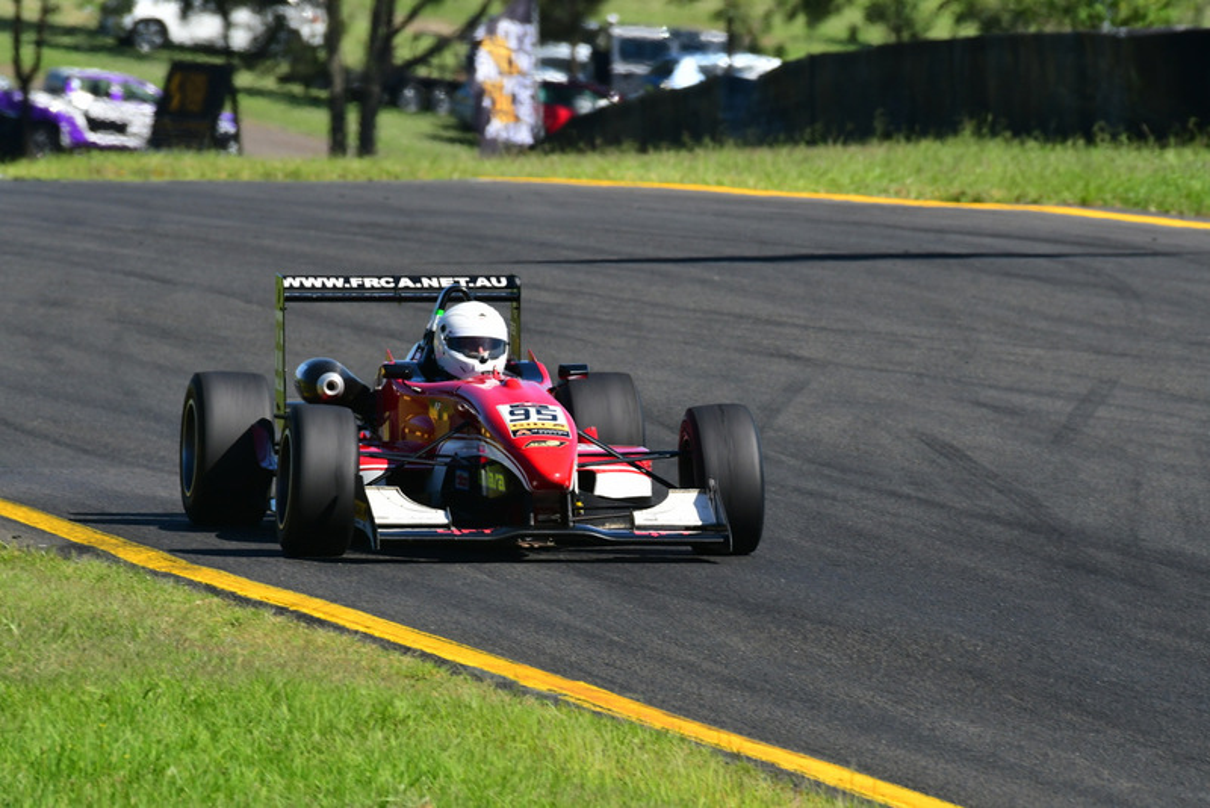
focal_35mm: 750
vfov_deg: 1.8
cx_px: 605
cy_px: 404
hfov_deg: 2.7
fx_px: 25216
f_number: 11
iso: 500
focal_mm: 500
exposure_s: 1/640
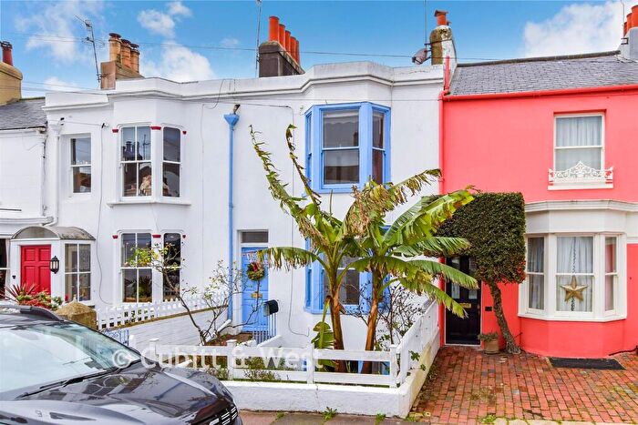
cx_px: 319
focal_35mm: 25
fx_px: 443
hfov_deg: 71.5
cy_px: 212
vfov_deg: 51.3
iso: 400
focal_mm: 17
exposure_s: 1/80
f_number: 8
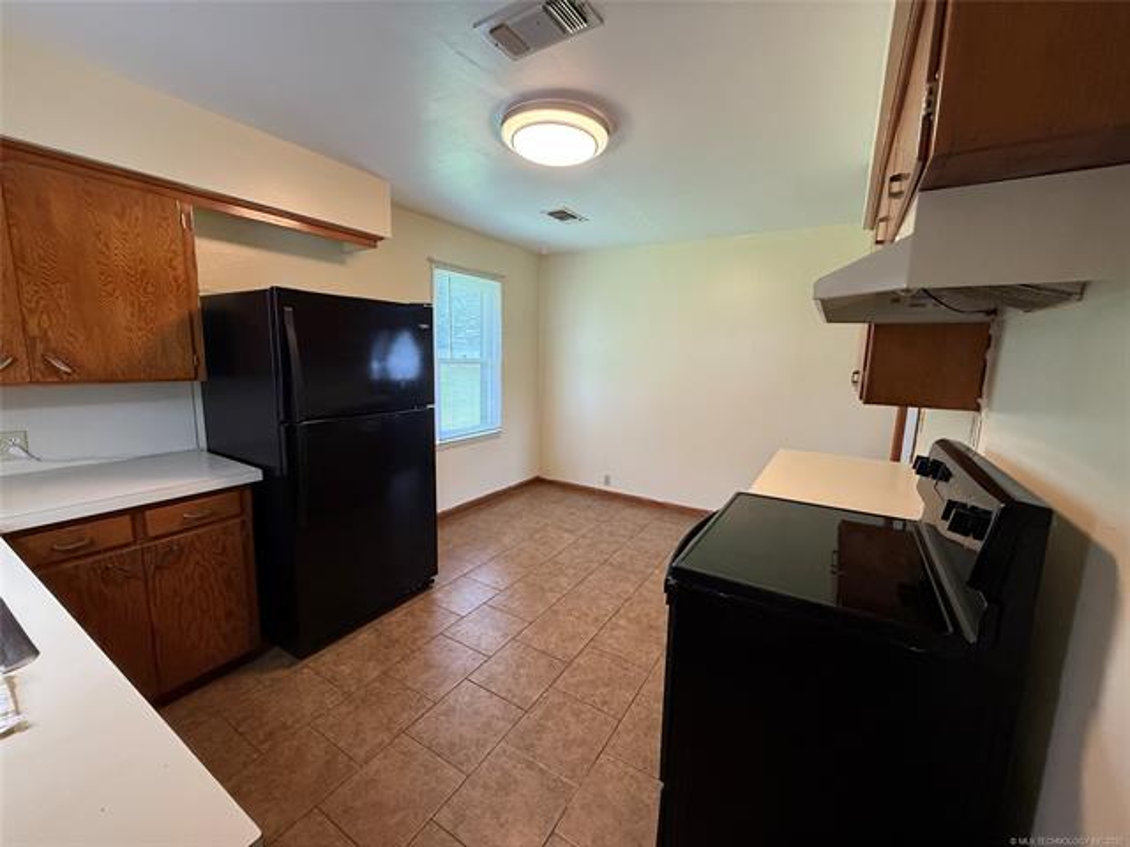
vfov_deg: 85.7
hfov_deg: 102.1
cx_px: 565
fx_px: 457
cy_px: 424
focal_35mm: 14
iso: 250
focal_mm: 2.22
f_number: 2.2
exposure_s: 1/120
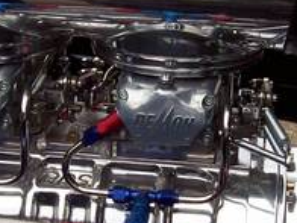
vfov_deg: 13.4
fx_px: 944
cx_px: 111
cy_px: 152
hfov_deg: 17.9
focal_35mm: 110
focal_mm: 6
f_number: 4.8
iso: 80
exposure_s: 1/506
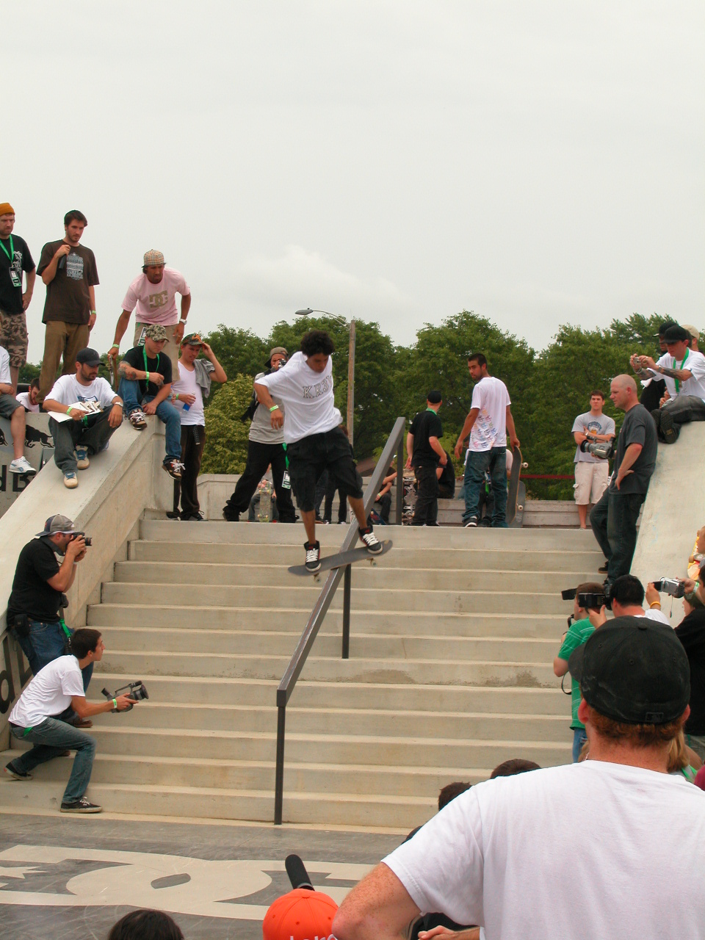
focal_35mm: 85
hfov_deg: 17.4
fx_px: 2308
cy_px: 470
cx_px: 352
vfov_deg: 23.0
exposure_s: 1/277
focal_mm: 21.4
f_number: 7.6
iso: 100
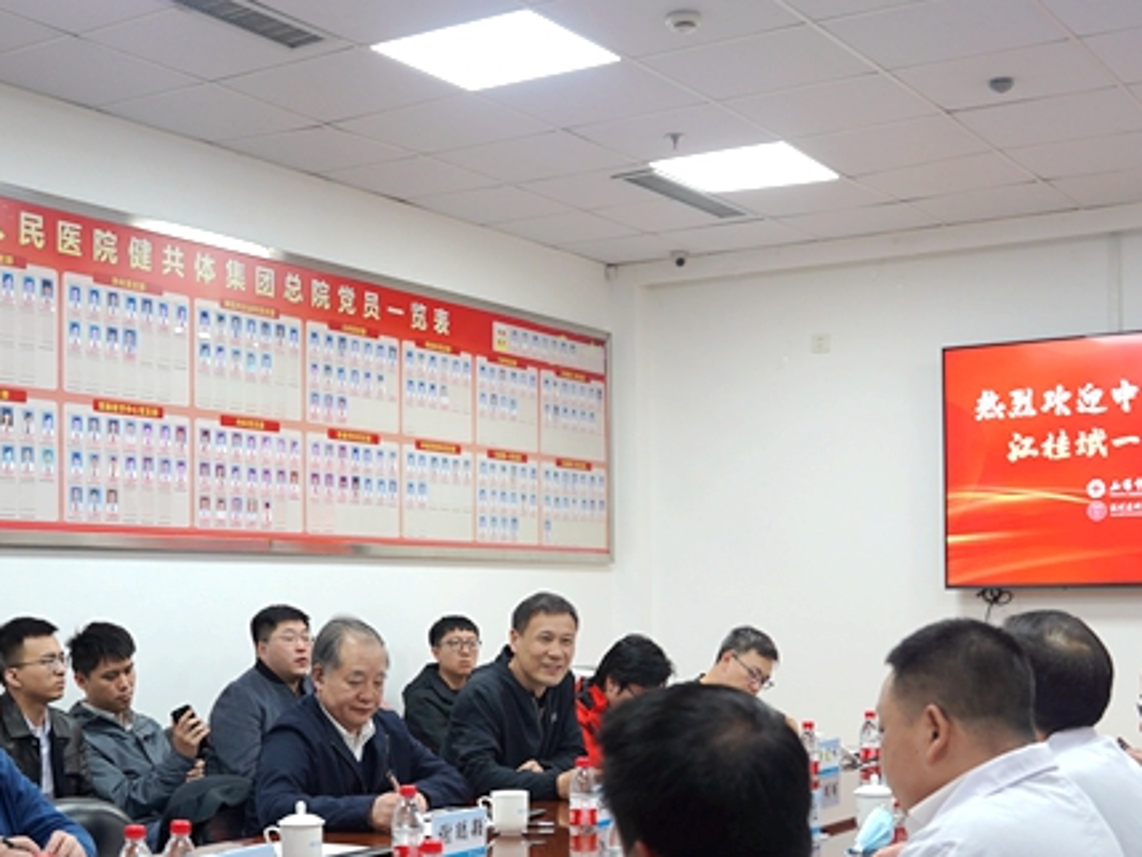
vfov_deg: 27.0
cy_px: 645
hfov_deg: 35.7
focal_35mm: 53
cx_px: 439
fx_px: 1763
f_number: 4
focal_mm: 29.8
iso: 1000
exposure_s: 1/160
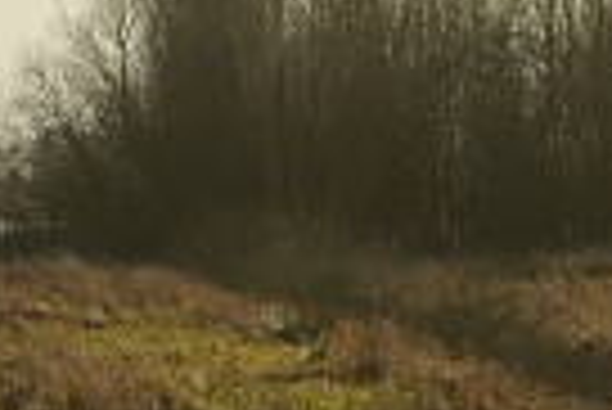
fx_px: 6603
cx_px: 36
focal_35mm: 388
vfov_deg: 3.6
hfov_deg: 5.3
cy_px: 241
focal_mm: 78
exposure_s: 1/750
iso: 400
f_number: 8
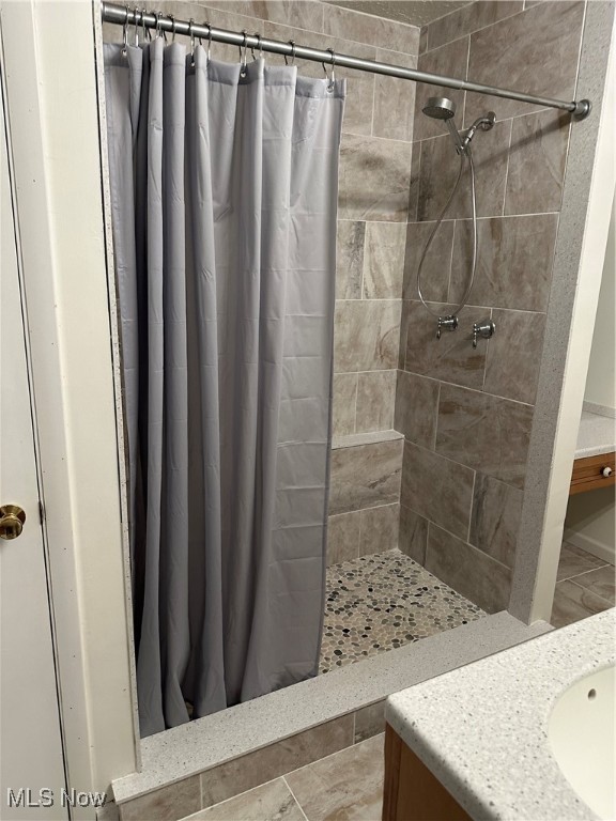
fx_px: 569
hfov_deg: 56.8
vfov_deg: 71.6
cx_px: 308
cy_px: 410
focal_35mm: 24
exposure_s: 1/60
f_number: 1.78
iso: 200
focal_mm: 6.86
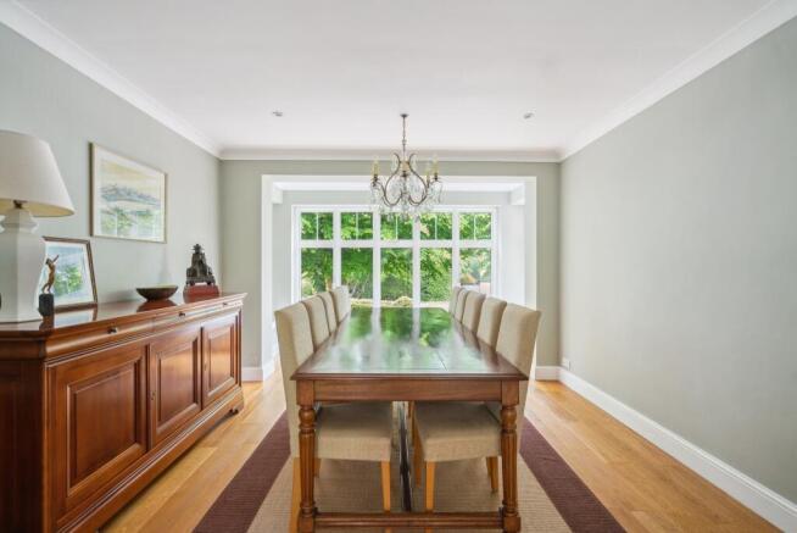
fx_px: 354
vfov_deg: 73.8
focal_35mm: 16
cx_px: 398
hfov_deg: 96.7
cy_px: 266
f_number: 4
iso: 640
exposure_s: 1/1.67
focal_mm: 16
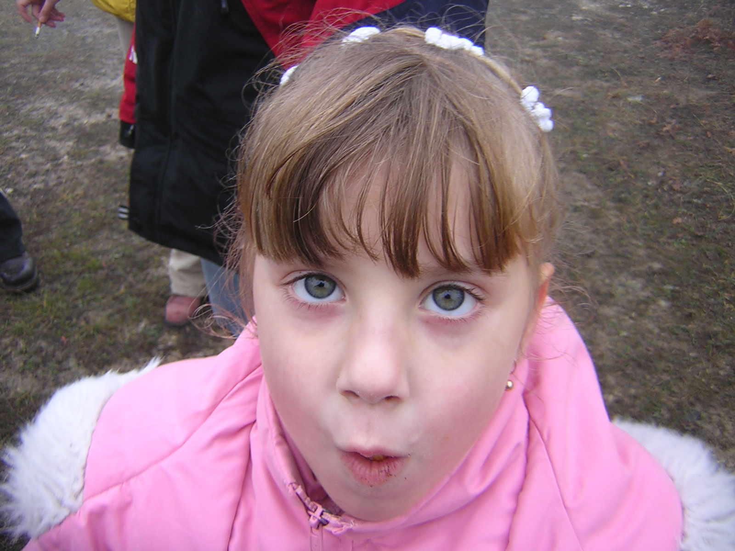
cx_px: 368
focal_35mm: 36
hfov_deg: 51.4
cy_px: 276
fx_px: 764
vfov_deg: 39.7
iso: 100
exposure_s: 1/37.9
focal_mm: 4.7
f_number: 2.6
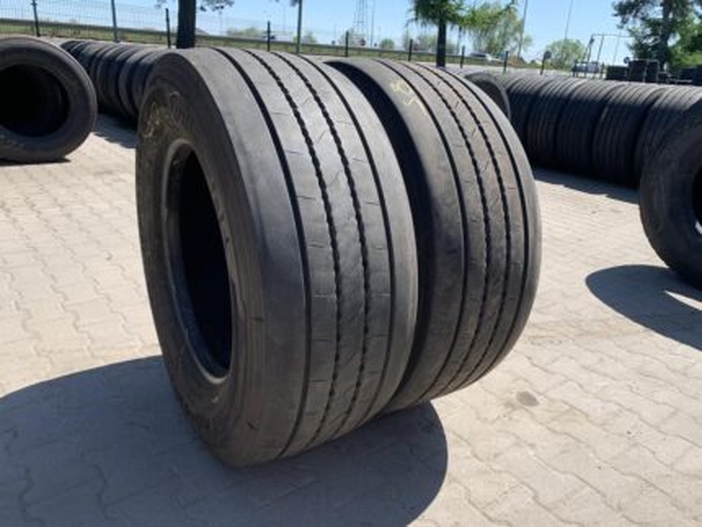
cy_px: 264
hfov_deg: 67.3
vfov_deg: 53.1
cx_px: 351
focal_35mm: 26
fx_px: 528
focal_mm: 4.25
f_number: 1.8
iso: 25
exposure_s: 1/1314
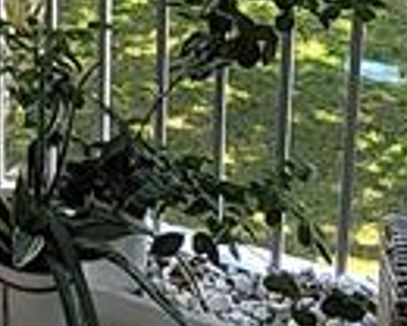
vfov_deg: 16.1
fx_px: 940
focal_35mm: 78
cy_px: -292
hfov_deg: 21.2
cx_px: -178
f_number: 2.2
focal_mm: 1.13
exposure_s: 1/238
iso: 32
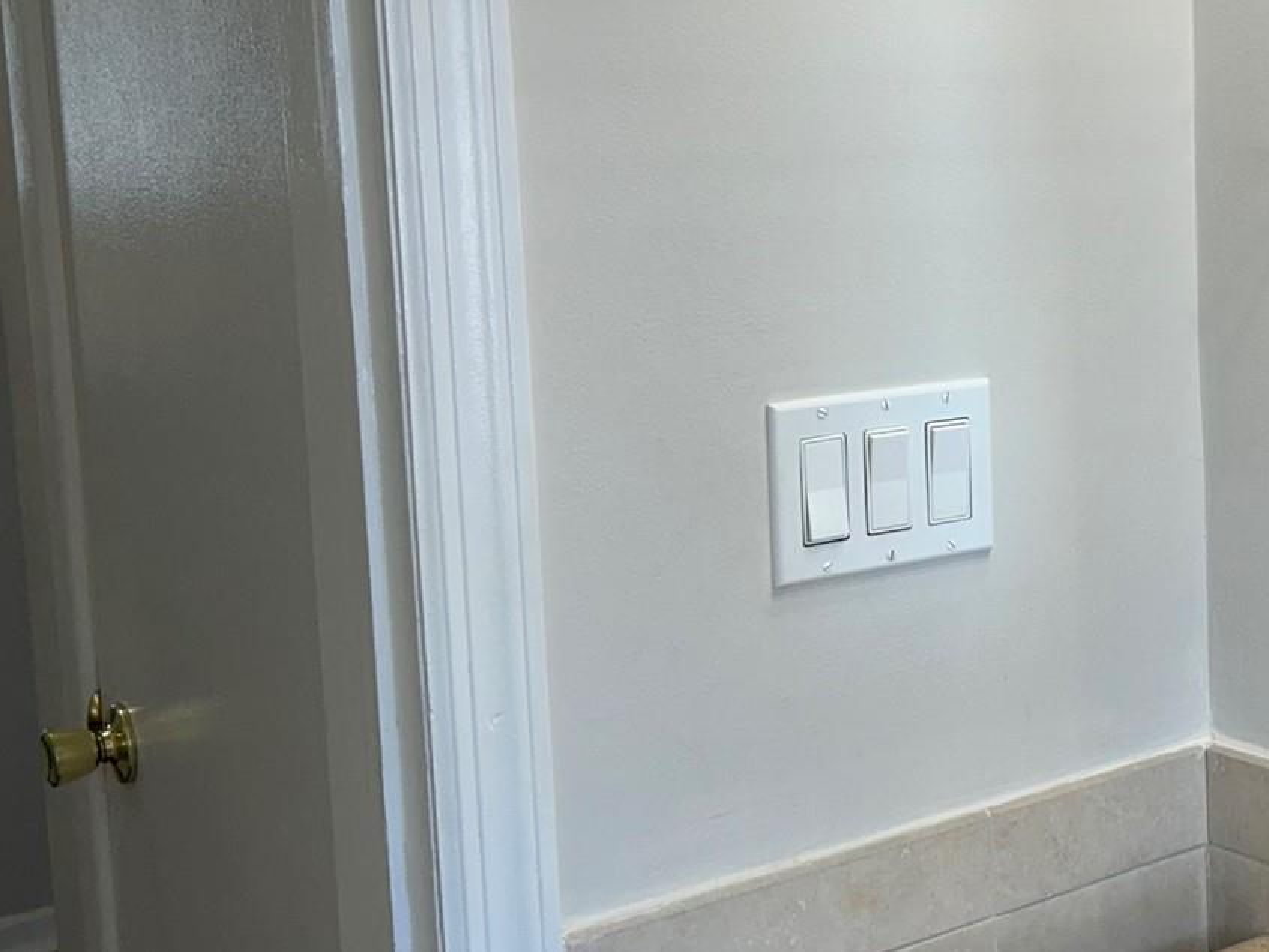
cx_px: 1225
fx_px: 2310
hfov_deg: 29.0
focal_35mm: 63
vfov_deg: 23.2
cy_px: 336
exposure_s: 1/120
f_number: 1.5
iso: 50
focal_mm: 5.7
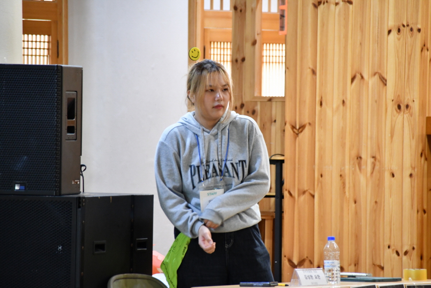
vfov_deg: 3.7
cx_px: 216
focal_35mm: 375
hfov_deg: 5.5
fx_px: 4489
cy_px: 144
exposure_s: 1/20
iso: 3200
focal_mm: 250
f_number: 6.3
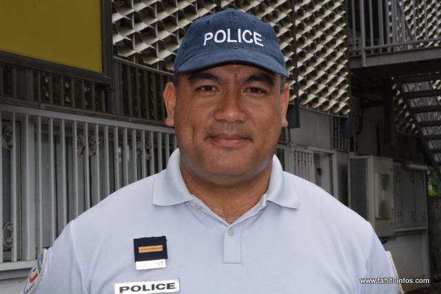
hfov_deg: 28.1
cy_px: 147
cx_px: 220
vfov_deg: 18.9
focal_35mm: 72
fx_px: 882
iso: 1000
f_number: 20
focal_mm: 48
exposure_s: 1/200
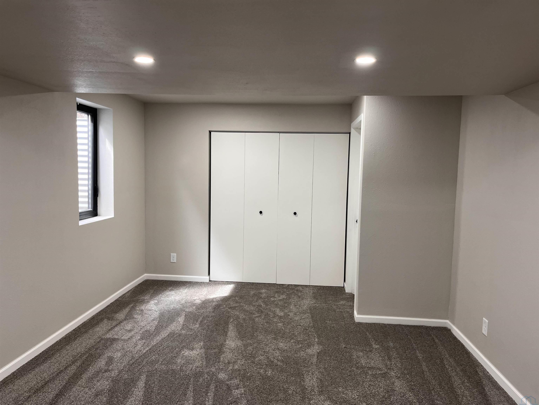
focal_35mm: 26
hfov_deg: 67.3
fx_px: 405
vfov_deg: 53.1
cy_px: 202
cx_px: 270
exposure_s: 1/60
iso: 80
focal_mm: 5.1
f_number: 1.6
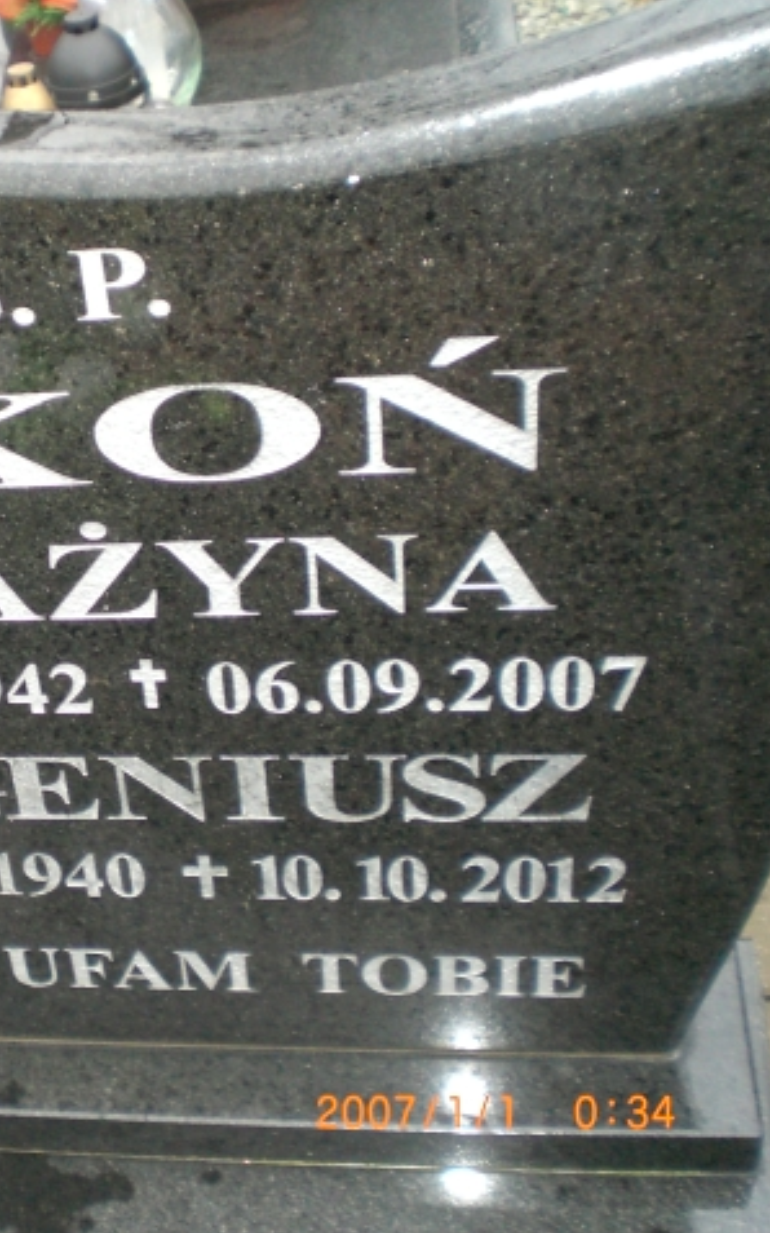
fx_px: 1814
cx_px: -52
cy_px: 618
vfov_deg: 37.5
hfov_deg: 22.7
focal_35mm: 54
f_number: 3.1
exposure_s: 1/60
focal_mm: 6.3
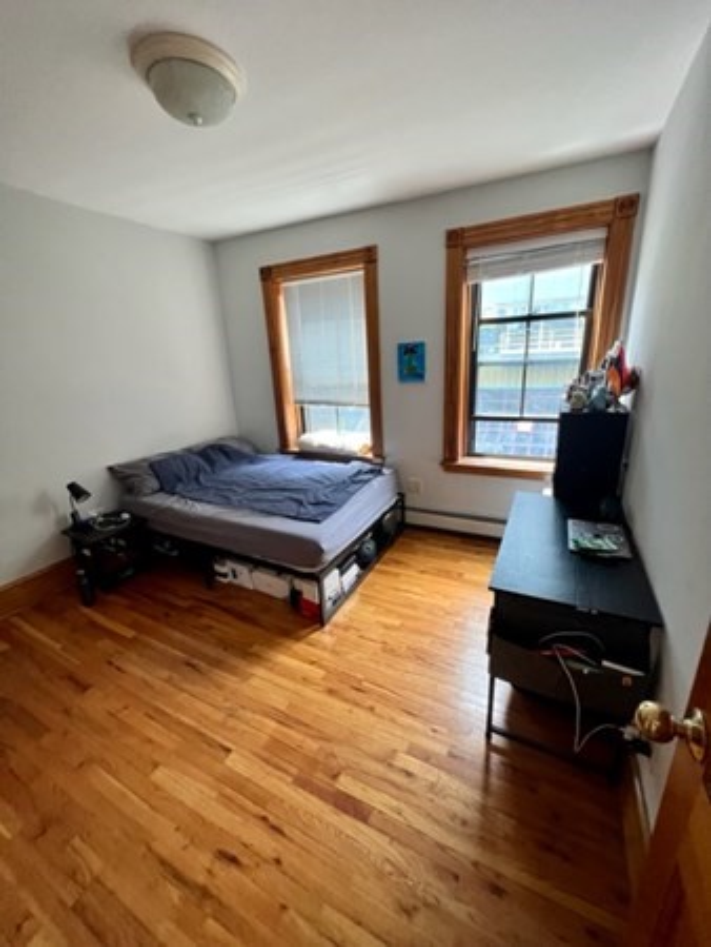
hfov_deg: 90.0
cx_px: 356
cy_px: 474
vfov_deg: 106.2
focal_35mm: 13
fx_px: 356
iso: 160
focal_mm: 1.57
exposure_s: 1/120
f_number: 1.8
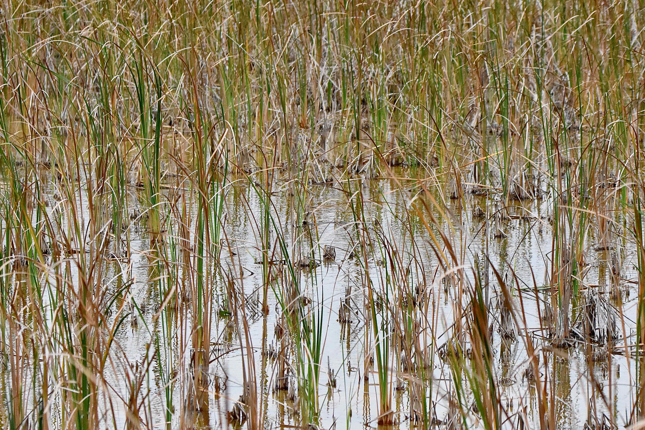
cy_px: 215
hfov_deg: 9.1
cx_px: 322
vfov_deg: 6.1
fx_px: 4031
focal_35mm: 225
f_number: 7.1
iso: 5000
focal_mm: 150
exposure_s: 1/3200
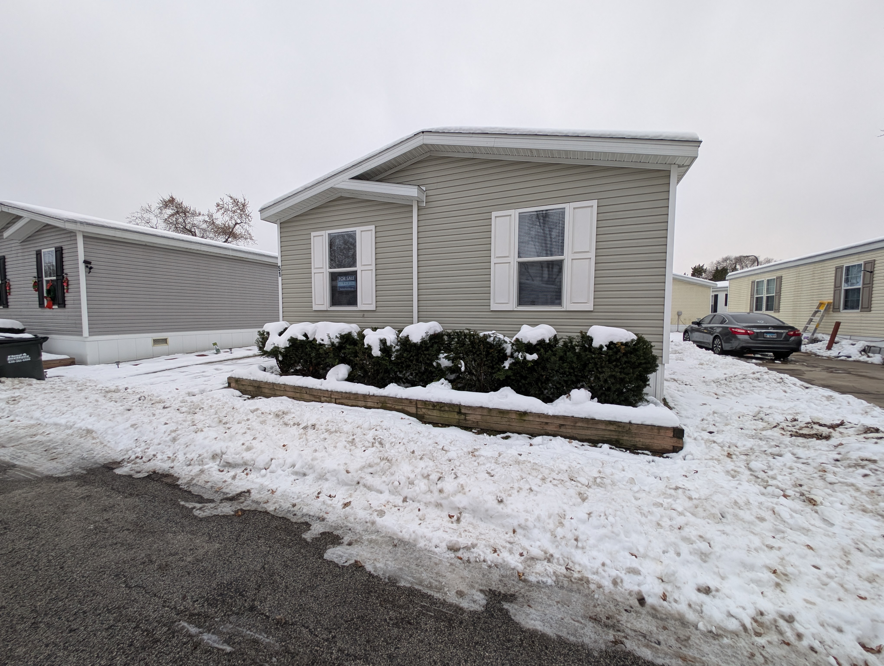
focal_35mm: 12
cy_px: 333
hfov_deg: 110.5
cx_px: 442
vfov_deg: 94.6
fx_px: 307
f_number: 1.95
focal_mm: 2.23
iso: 75
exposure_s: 1/25.1
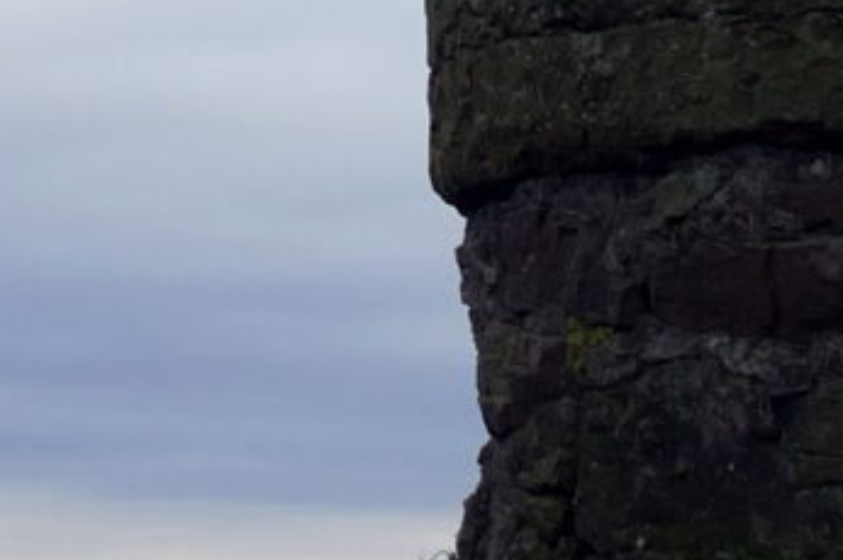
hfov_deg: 8.5
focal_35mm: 237
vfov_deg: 5.6
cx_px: -339
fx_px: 5544
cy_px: -693
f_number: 3
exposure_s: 1/640
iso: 125
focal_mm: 11.6
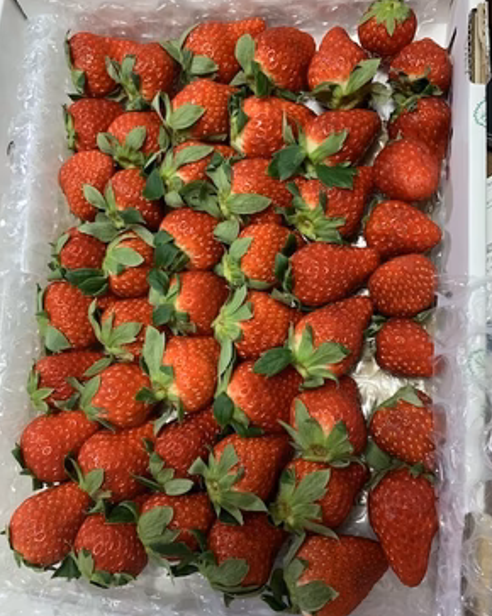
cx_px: 251
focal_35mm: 28
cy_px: 302
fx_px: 510
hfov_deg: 51.5
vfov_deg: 62.2
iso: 160
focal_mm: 4.25
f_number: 1.8
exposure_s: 1/50
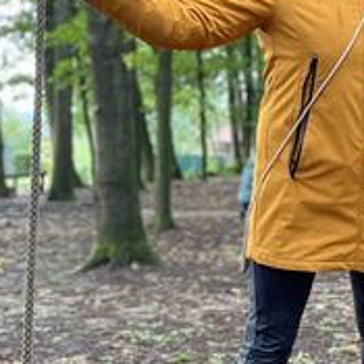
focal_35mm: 79
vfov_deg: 21.9
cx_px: 322
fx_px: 940
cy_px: 162
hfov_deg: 21.5
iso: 125
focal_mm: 5.7
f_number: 1.5
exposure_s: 1/121
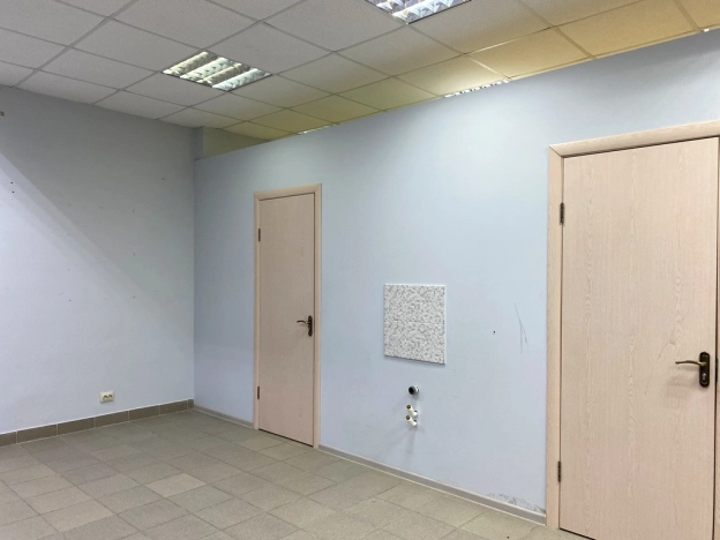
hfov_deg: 67.3
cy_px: 270
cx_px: 360
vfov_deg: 53.1
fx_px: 541
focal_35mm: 26
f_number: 1.8
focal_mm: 4.25
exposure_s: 1/100
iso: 100
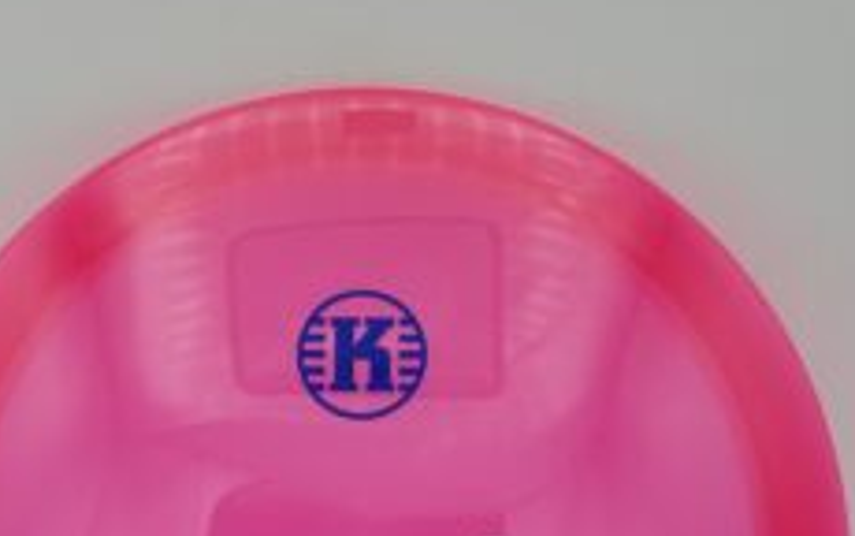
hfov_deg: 41.7
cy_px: 573
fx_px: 1119
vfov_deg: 25.2
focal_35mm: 48
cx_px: 361
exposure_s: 1/340
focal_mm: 4.3
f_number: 2.4
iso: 50
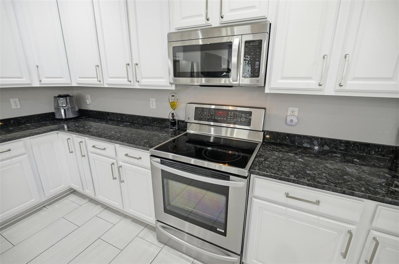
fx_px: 187
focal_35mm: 17
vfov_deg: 70.5
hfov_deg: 93.7
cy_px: 132
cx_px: 200
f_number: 5.6
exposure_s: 1/60
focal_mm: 16.9
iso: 200
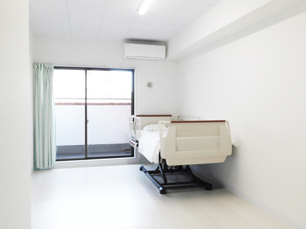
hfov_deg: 60.0
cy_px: 114
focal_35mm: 30
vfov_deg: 46.8
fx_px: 265
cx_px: 153
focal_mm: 5.3
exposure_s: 1/60
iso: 125
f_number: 3.2
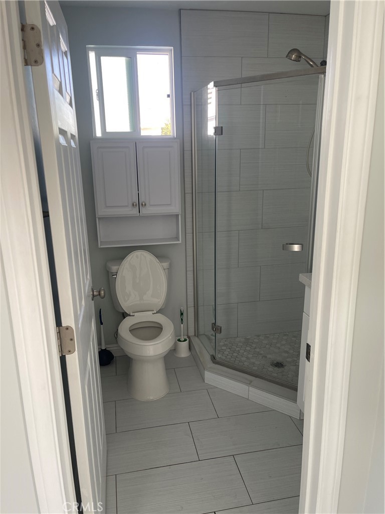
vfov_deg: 69.4
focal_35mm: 25
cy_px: 257
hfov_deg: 54.9
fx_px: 371
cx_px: 192
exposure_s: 1/121
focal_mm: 5.1
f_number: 1.6
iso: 100
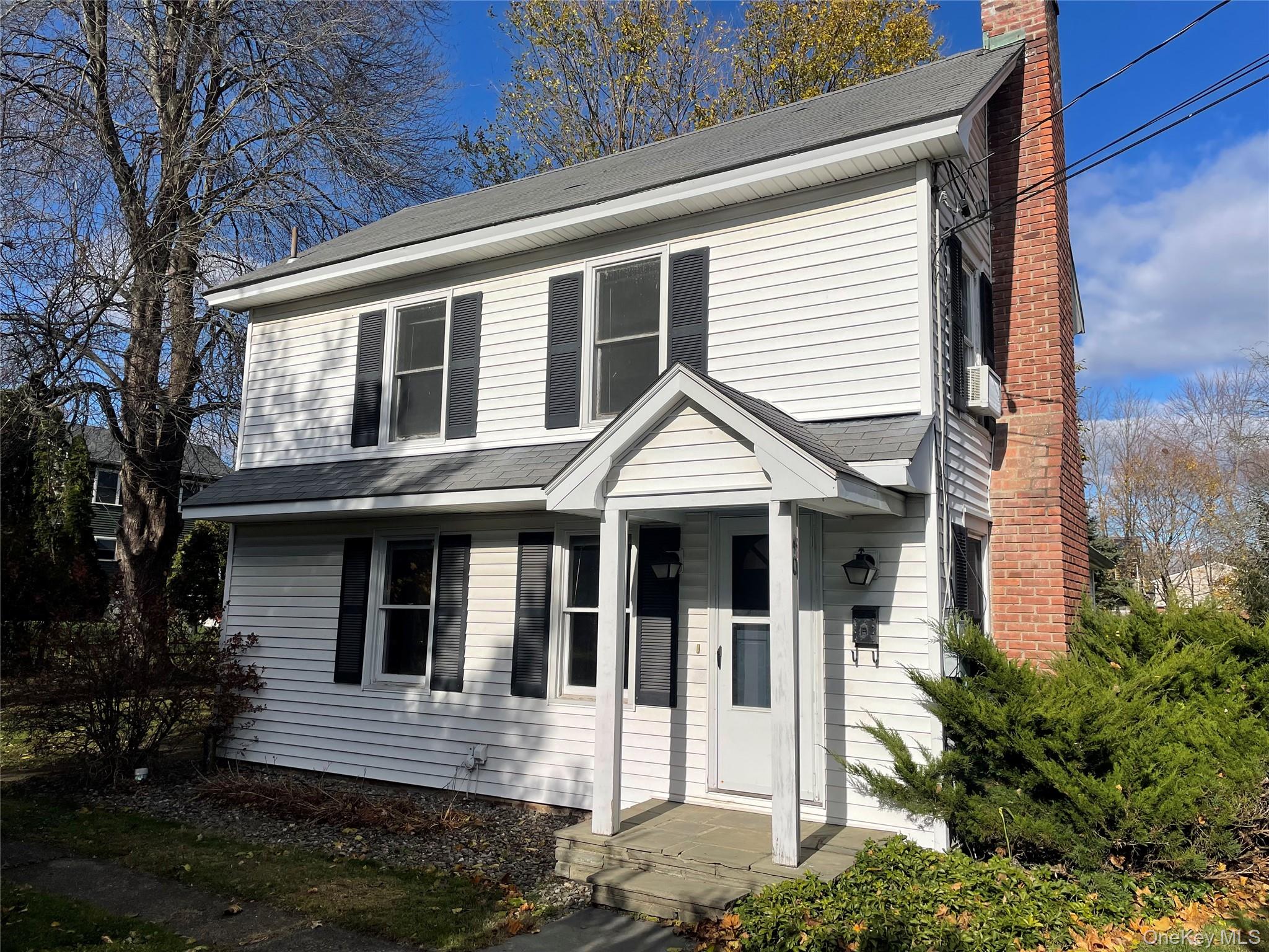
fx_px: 953
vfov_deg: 53.1
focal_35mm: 26
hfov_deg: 67.3
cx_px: 634
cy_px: 476
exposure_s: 1/9091
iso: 32
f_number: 1.6
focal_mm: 4.2
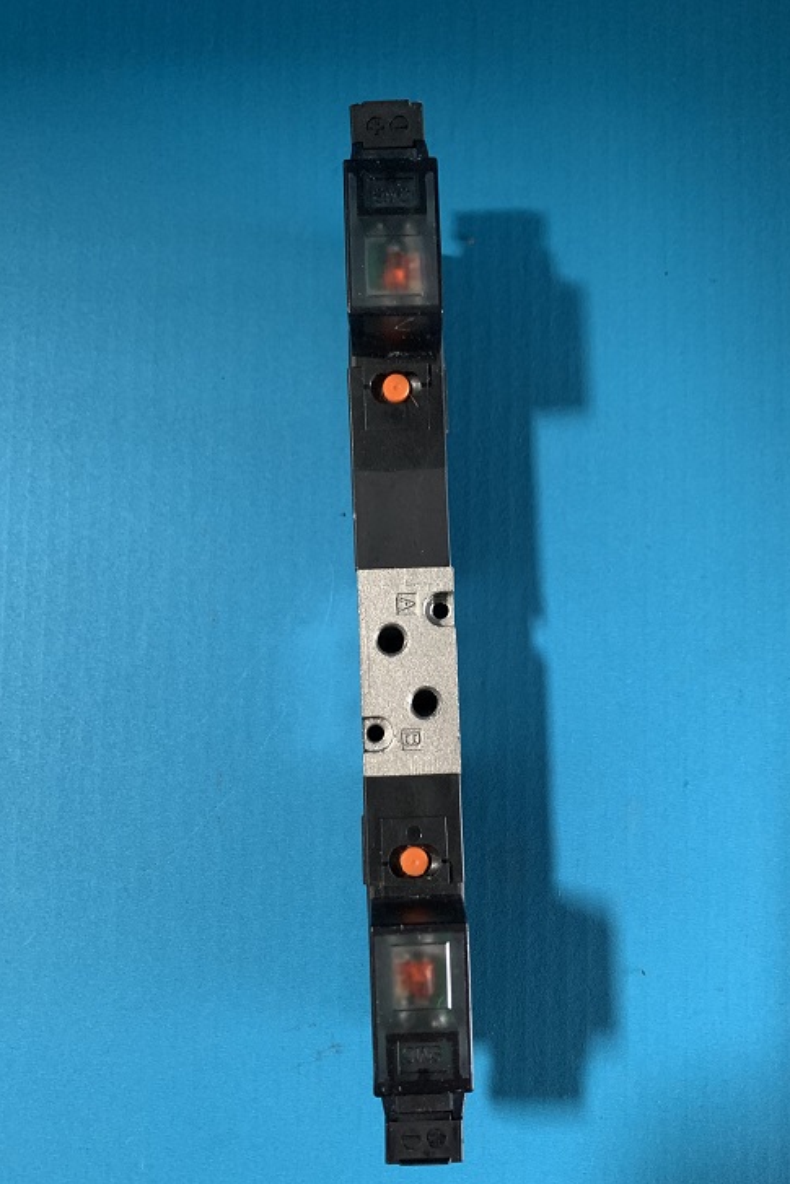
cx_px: 432
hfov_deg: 43.6
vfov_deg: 61.8
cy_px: 644
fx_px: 987
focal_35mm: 30
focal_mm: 4.25
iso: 400
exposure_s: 1/48
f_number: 1.8
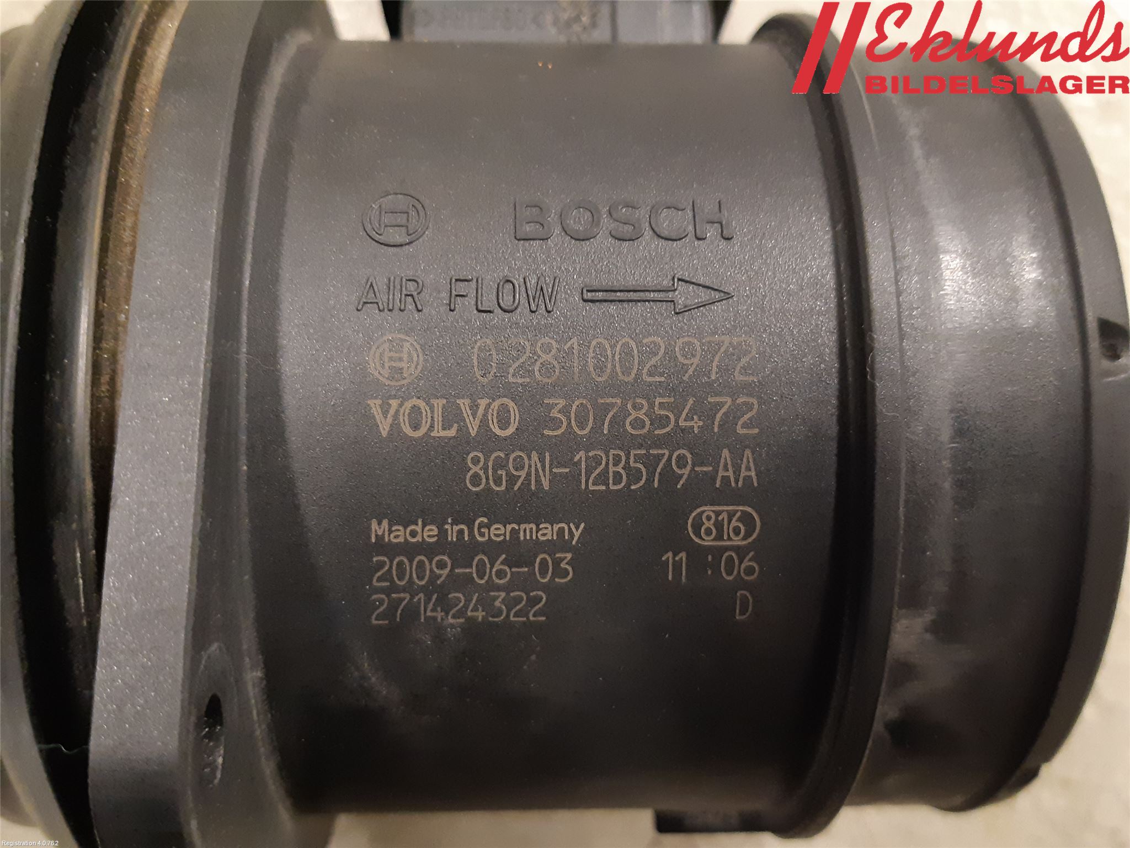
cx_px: 565
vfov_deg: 53.1
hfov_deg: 67.3
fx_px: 849
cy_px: 424
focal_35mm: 26
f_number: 1.7
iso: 320
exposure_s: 1/25
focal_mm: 3.93
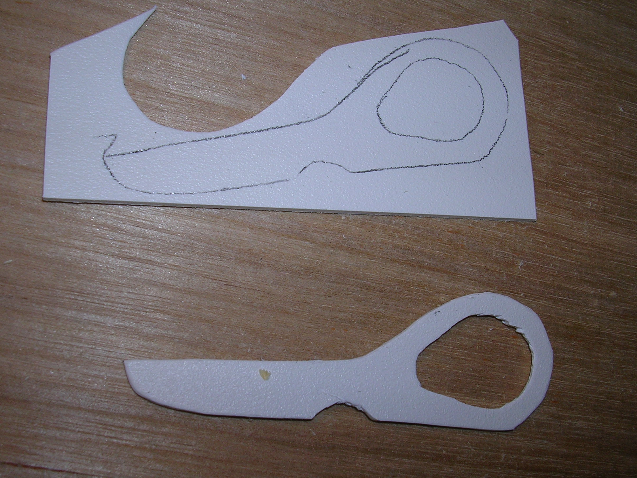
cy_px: 239
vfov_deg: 36.0
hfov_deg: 46.8
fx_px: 736
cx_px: 313
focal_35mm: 40
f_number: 5.6
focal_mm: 5.8
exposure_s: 1/60.1
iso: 50
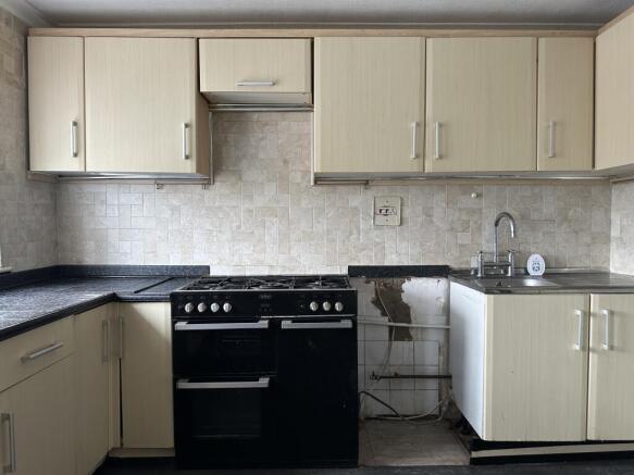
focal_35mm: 24
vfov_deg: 56.8
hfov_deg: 71.6
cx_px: 317
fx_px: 439
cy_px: 238
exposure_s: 1/121
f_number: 1.78
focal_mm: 6.86
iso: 125
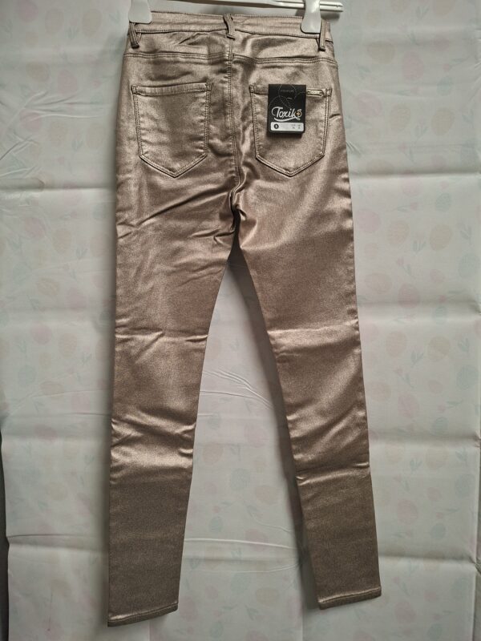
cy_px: 320
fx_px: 426
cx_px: 240
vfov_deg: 73.9
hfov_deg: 58.9
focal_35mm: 23
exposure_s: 1/50
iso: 200
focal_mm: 5.54
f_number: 1.8
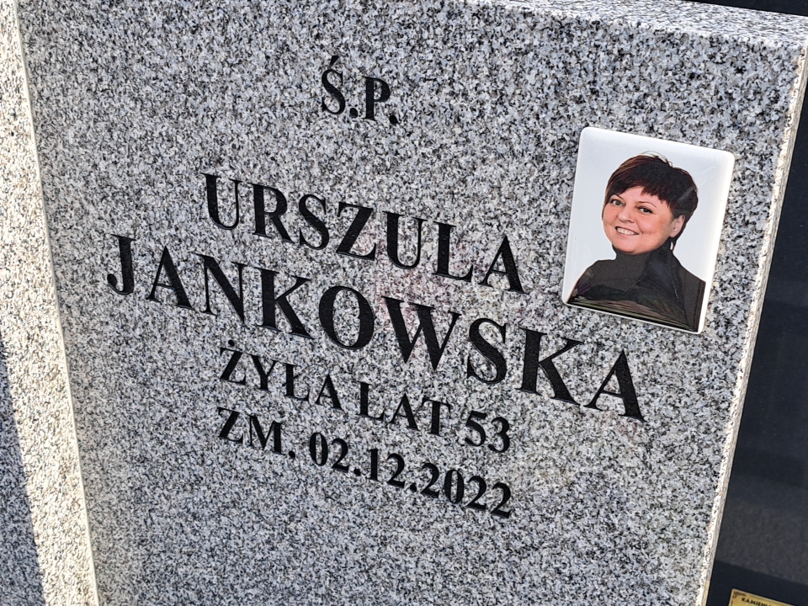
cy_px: 303
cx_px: 404
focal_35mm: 24
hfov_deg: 71.6
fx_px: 560
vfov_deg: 56.8
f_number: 1.8
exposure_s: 1/209
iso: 50
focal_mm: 5.23
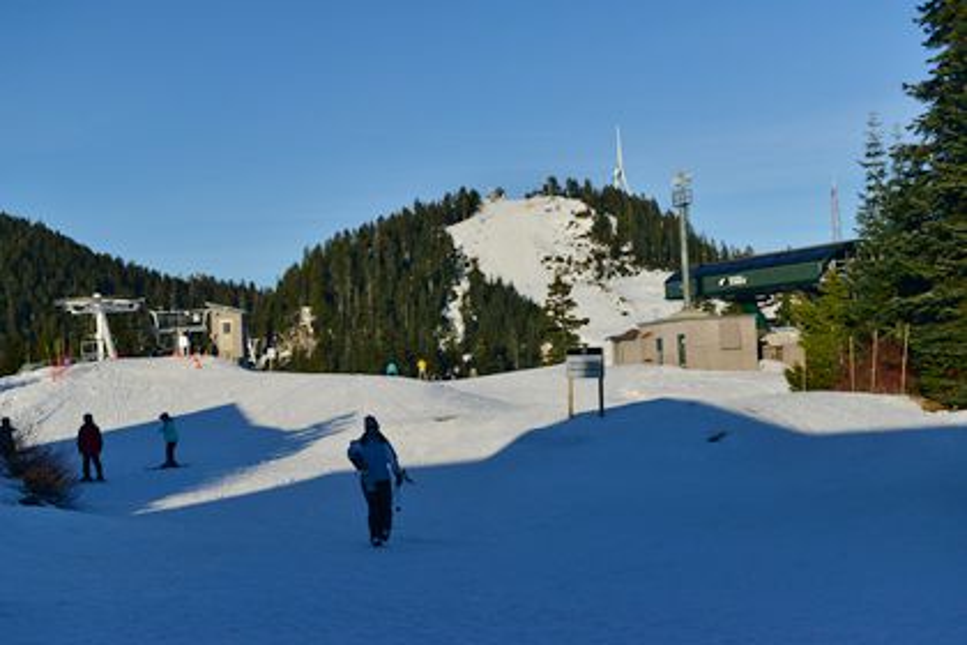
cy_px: 322
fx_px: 1209
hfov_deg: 43.6
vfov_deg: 29.9
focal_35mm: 45
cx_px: 484
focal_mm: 45
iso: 640
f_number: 5
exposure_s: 1/5000
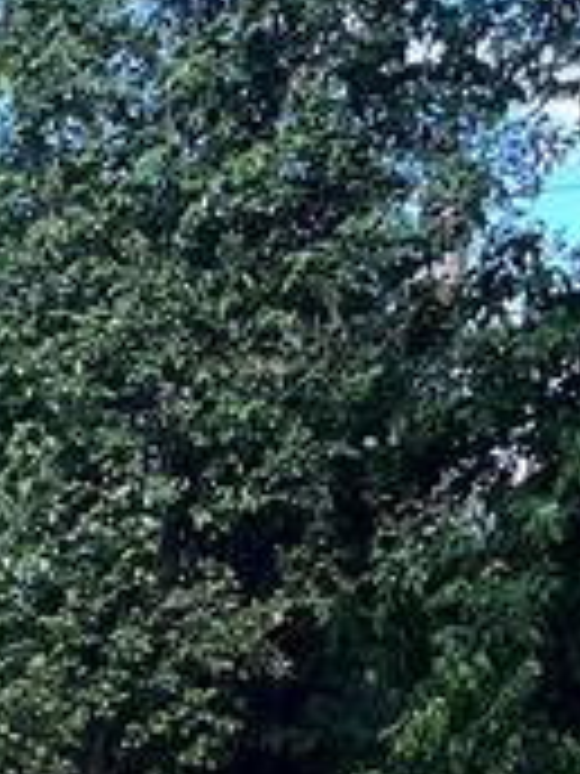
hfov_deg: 12.2
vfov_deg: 15.0
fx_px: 2591
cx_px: -274
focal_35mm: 116
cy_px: 1336
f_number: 1.6
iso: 50
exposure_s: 1/415
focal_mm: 5.1
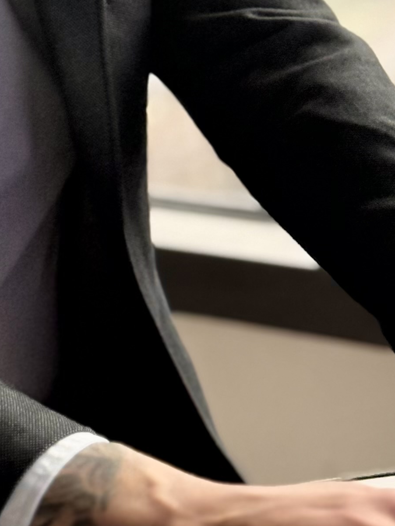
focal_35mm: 161
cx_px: 96
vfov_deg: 11.8
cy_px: -218
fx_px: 2449
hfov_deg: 9.2
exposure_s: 1/60
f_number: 1.78
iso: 125
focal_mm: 6.76
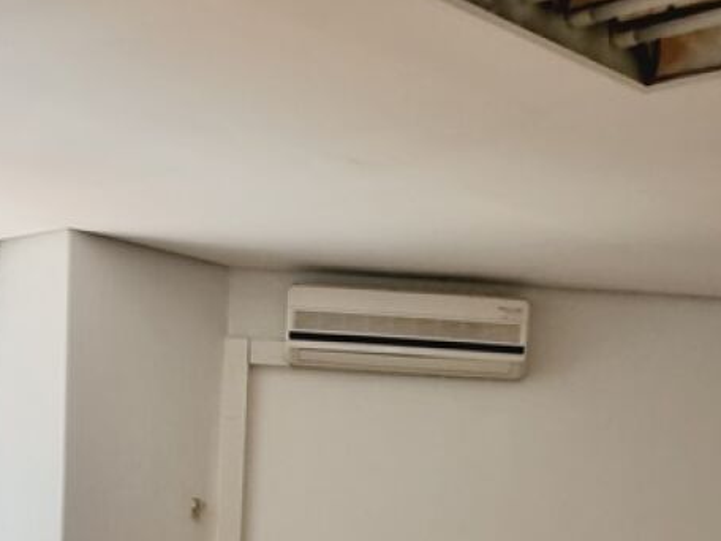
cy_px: 721
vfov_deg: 18.6
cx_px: 419
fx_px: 1520
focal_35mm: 73
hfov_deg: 26.6
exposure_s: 1/120
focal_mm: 5.4
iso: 200
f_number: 1.8
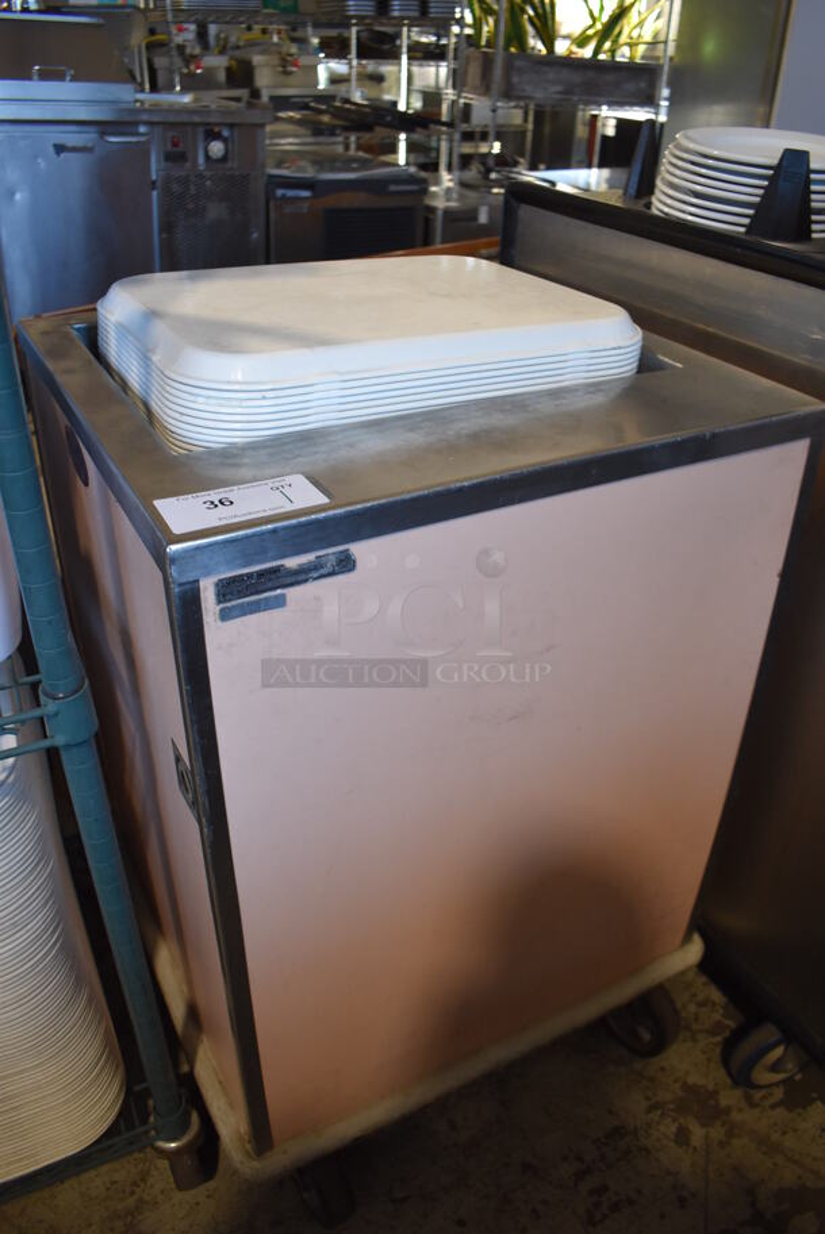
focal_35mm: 27
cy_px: 617
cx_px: 412
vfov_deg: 67.3
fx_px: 927
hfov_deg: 48.0
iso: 1000
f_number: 3.5
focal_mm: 18
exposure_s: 1/125
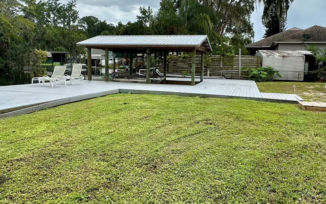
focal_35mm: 25
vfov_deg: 49.0
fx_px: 222
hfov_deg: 72.0
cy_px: 82
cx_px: 191
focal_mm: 2.22
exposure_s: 1/988
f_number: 2.2
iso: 40
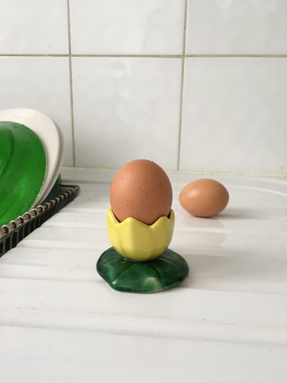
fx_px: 321
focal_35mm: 29
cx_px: 144
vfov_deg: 61.7
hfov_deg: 48.2
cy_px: 192
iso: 64
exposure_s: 1/33
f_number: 2.2
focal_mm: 4.15
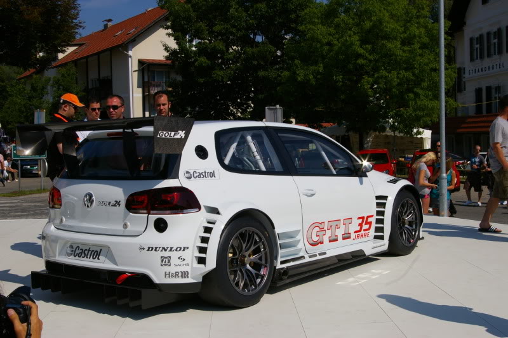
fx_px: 698
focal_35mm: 50
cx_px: 254
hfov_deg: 40.0
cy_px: 169
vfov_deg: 27.2
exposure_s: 1/350
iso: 200
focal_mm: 33
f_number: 13
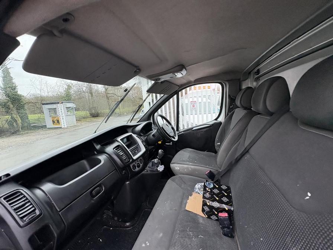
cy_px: 125
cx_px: 166
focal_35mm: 14
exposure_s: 1/99
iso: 160
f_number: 2.2
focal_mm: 2.22
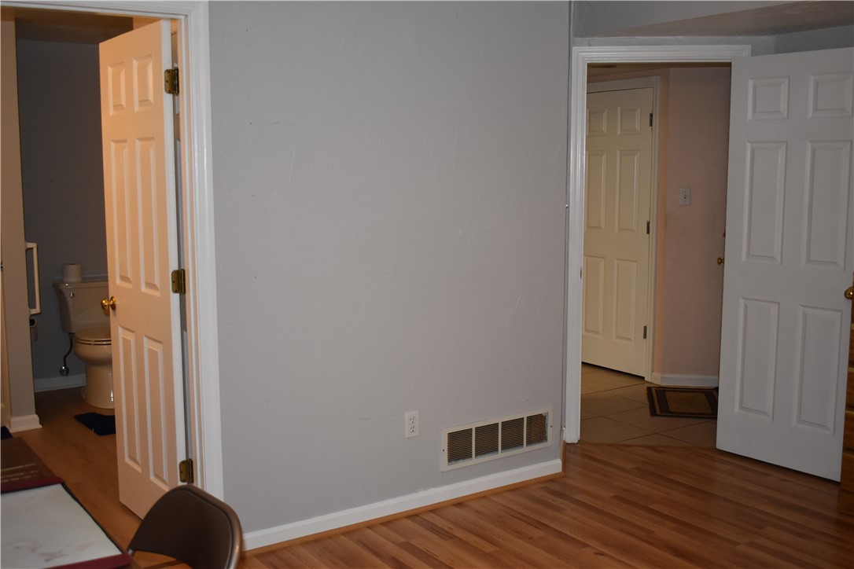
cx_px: 427
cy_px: 284
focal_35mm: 38
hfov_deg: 51.3
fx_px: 890
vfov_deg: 35.5
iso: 800
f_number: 4
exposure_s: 1/160
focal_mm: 25
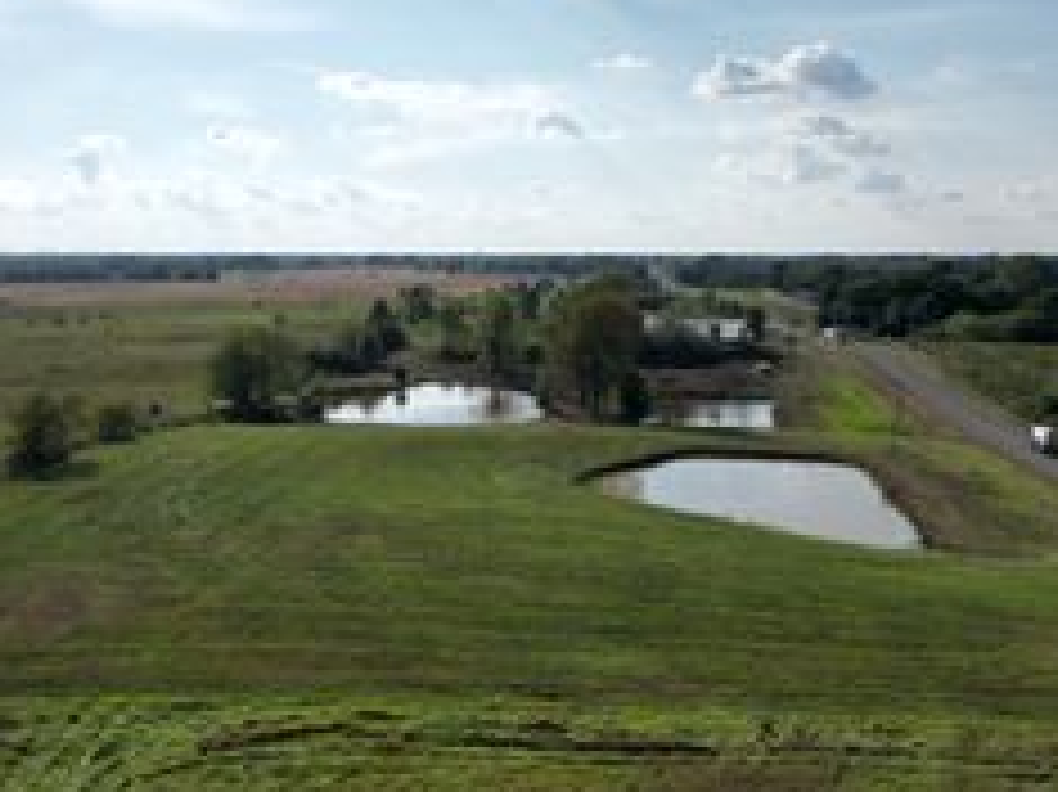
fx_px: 1344
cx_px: 421
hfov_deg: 42.7
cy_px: 254
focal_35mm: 44
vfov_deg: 32.5
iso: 110
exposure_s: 1/8000
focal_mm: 6.72
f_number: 1.7
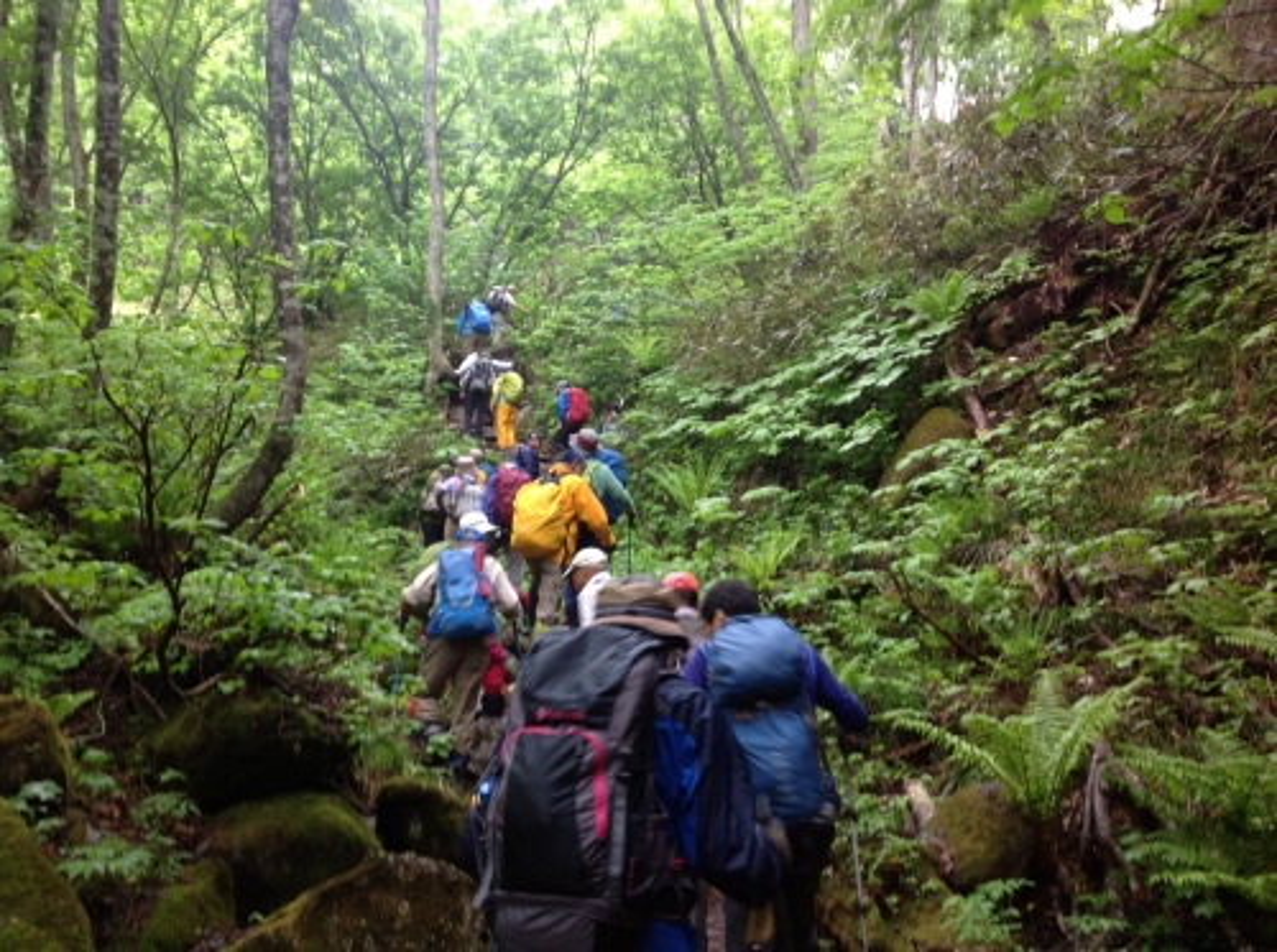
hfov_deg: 52.7
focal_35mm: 35
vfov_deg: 40.6
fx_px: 1289
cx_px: 638
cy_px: 476
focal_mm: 4.28
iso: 100
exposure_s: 1/15
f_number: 2.4
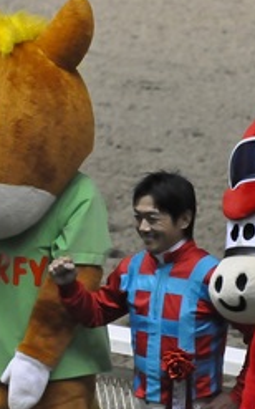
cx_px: 157
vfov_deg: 4.7
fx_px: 4957
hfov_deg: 2.9
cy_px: 213
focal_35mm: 445
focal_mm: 180
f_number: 5
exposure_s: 1/400
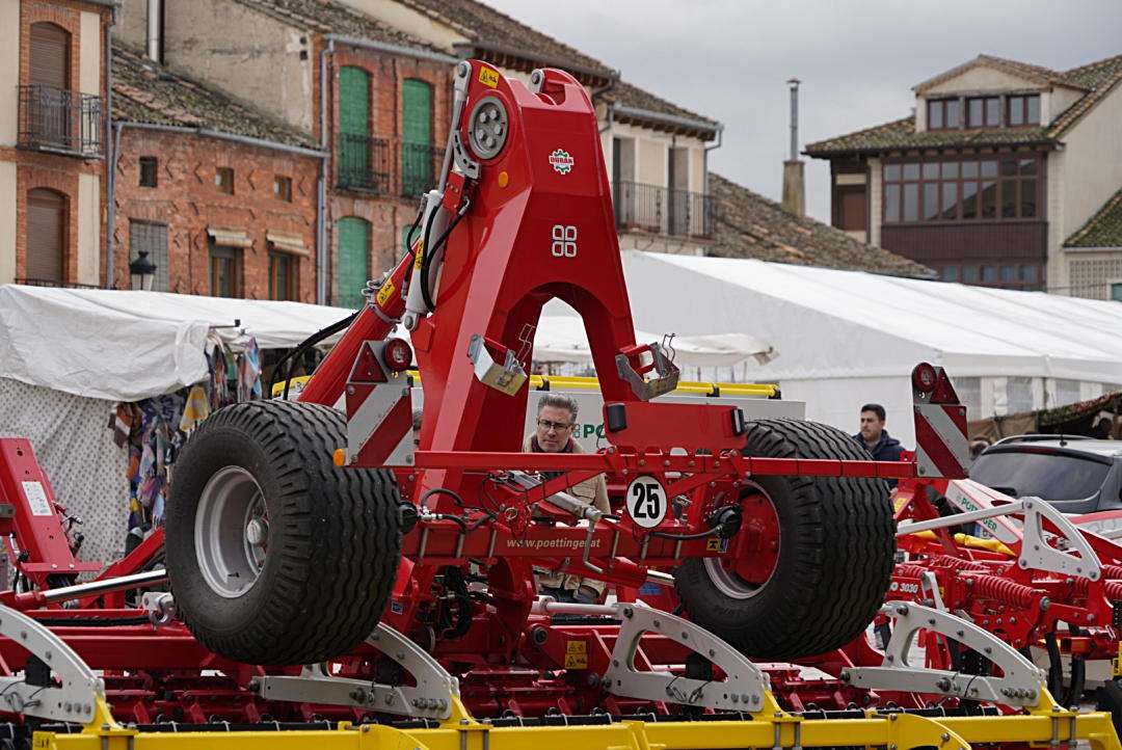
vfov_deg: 10.9
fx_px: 3930
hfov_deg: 16.2
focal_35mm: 126
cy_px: 375
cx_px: 561
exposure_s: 1/320
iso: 200
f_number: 6.3
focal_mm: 126
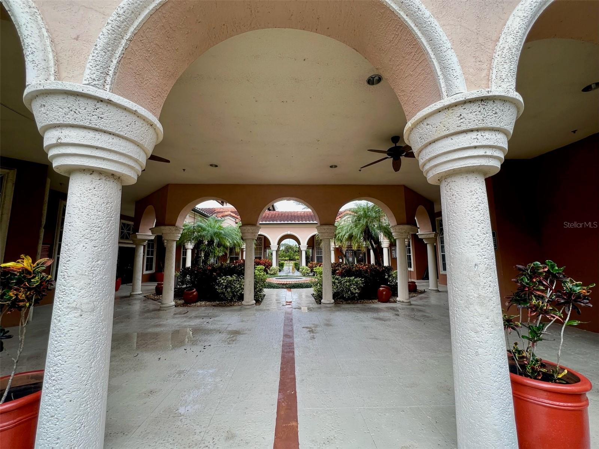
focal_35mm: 13
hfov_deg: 106.2
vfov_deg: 89.9
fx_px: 225
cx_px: 300
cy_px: 224
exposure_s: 1/212
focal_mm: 1.57
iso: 32
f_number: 1.8
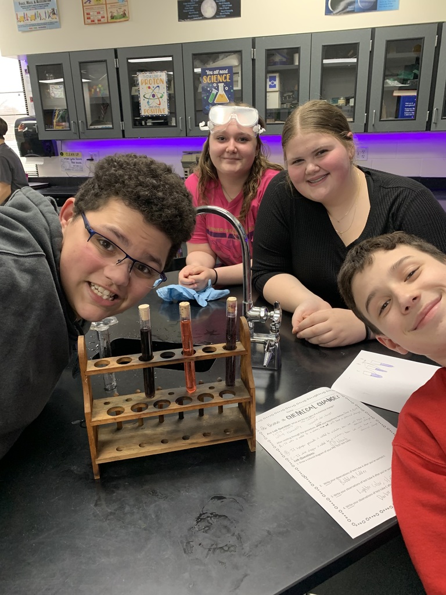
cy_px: 298
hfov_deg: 53.1
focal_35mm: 26
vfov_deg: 67.3
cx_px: 223
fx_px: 447
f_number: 1.8
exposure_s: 1/60
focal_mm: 4.25
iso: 200
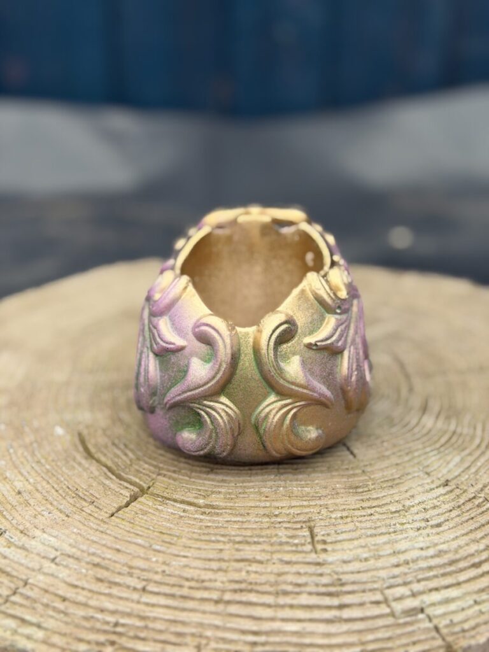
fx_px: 904
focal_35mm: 48
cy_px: 326
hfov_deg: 30.3
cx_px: 244
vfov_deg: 39.7
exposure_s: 1/447
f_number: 1.78
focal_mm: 6.76
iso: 64
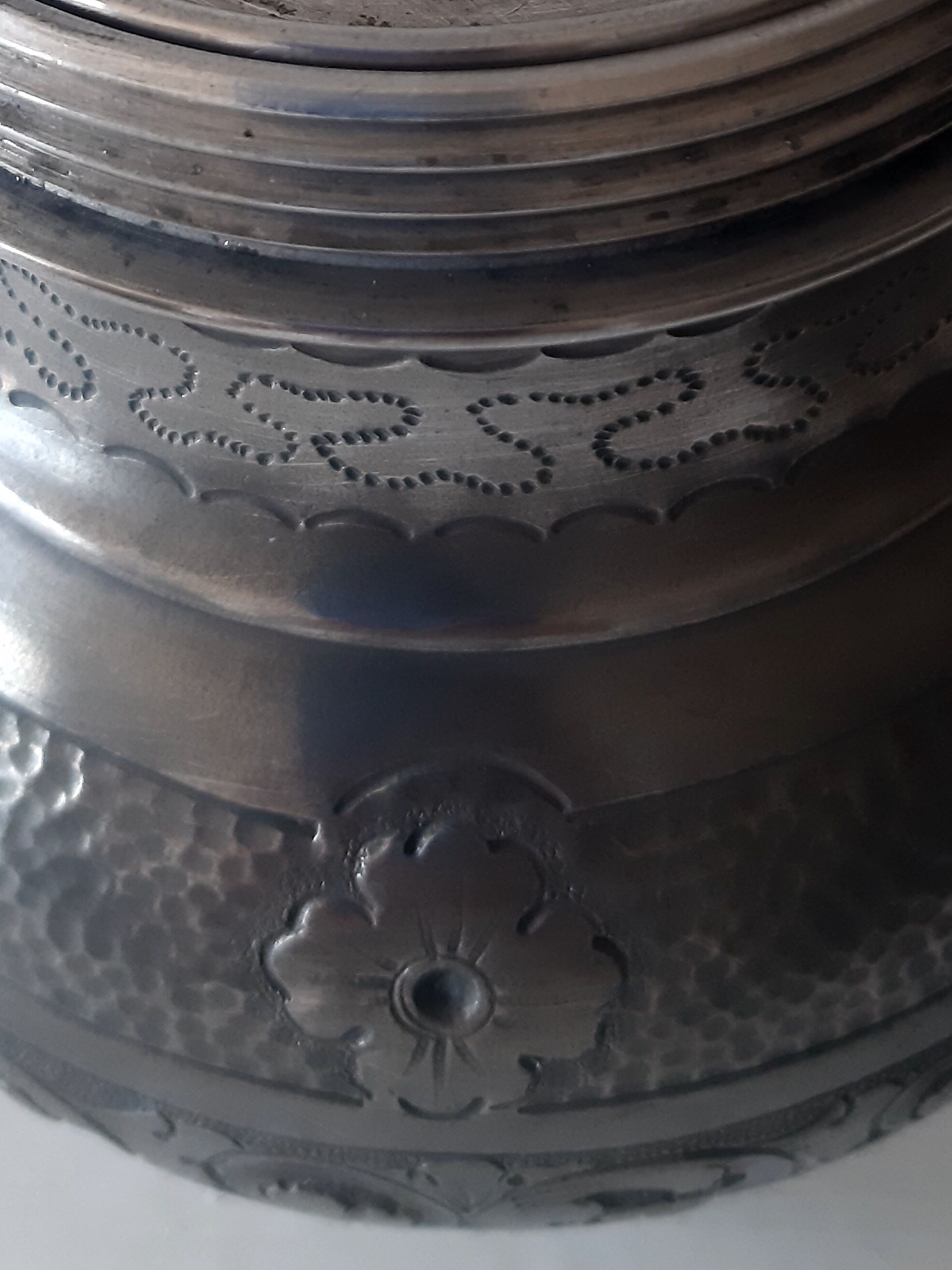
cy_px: -23
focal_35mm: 58
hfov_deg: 25.2
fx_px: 2127
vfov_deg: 30.7
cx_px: 507
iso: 125
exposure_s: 1/50
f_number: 1.7
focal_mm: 3.93
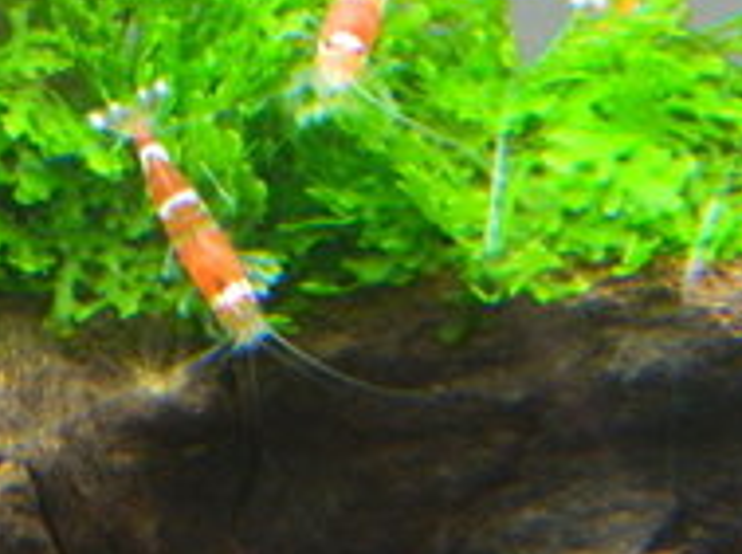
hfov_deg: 7.3
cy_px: 175
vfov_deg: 5.4
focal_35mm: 273
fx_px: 5841
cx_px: 271
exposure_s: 1/20
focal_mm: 18.6
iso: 400
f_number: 4.5
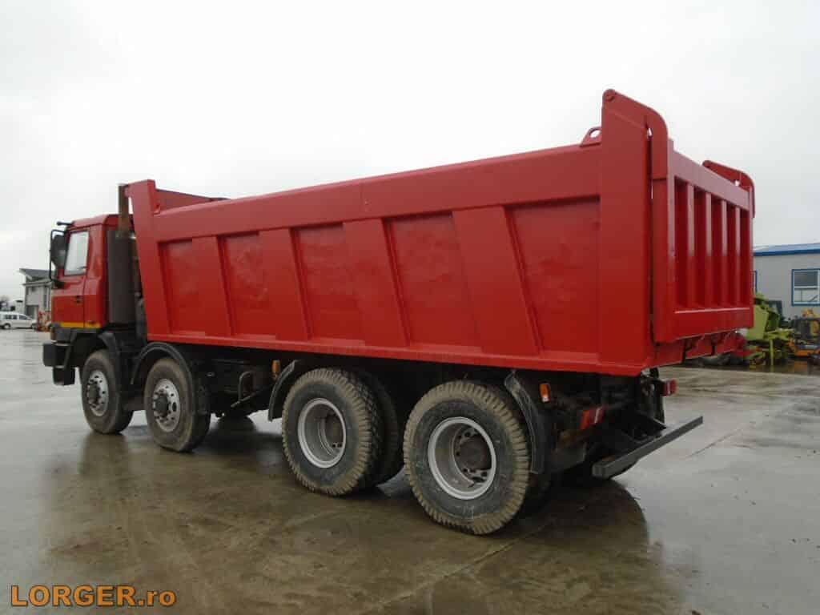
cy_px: 308
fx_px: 616
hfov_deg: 67.3
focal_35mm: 26
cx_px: 410
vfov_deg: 53.1
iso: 100
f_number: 3.2
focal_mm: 4.6
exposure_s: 1/500
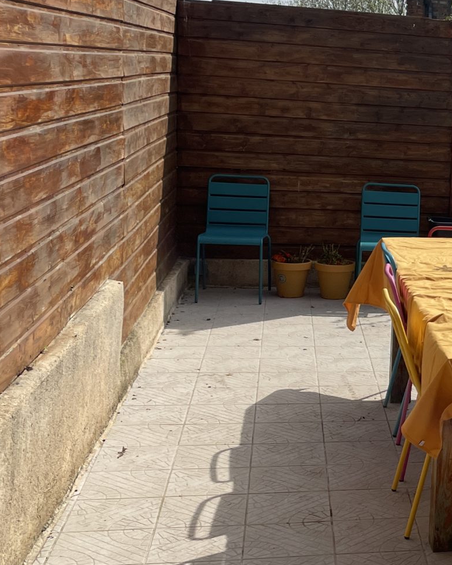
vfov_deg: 28.3
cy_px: 262
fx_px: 1120
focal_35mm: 67
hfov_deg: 20.6
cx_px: 603
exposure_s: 1/5814
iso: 32
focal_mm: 4.2
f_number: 1.6
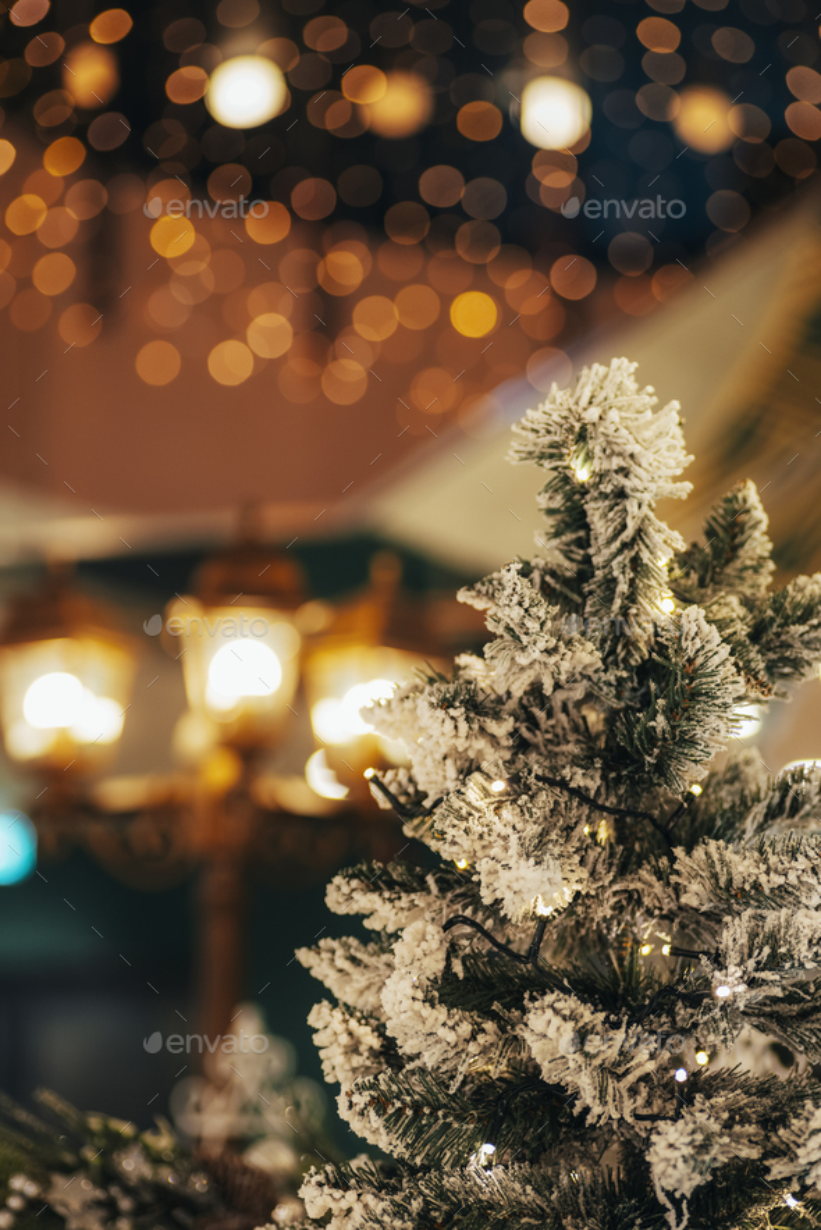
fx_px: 3076
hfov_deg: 15.2
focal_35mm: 90
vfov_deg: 22.6
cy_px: 615
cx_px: 410
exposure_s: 1/50
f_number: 4
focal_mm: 90
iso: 500
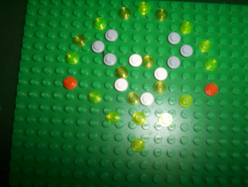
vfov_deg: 37.0
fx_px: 280
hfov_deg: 47.8
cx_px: 124
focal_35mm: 39
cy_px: 94
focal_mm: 6
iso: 140
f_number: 4.5
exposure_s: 1/30
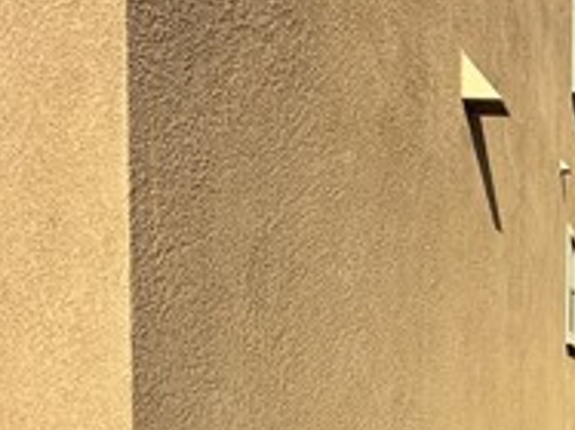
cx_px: 612
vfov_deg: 28.0
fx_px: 797
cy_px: 455
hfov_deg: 34.9
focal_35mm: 48
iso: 50
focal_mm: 2.22
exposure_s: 1/2410
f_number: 2.2
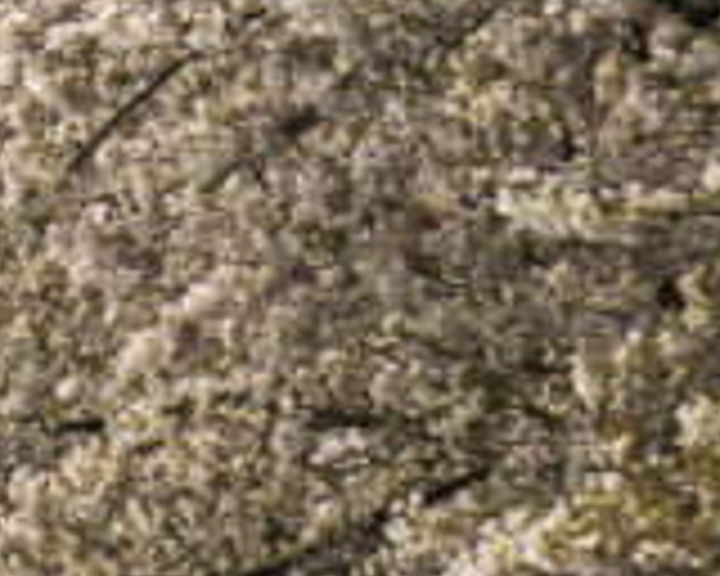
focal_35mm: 679
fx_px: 14469
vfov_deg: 2.3
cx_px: -504
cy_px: 403
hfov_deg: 2.8
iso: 64
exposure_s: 1/200
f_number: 9
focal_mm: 105
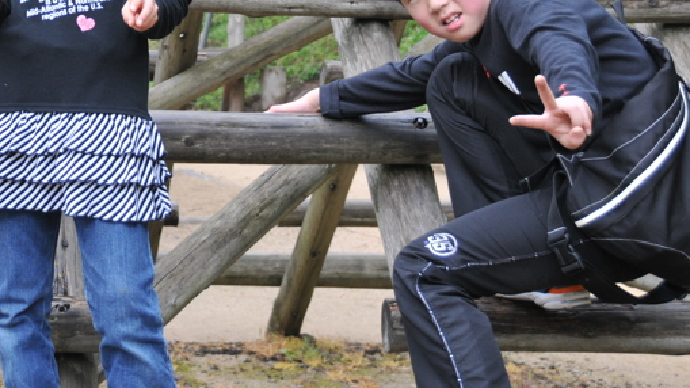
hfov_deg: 20.7
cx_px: 77
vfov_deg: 11.8
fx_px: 1847
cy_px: -9
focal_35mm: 101
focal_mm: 32
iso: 320
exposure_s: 1/320
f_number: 4
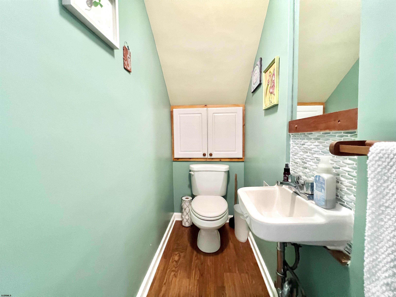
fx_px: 149
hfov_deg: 106.2
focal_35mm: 13
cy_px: 148
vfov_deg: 89.9
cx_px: 198
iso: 500
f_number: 1.8
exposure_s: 1/60
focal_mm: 1.57
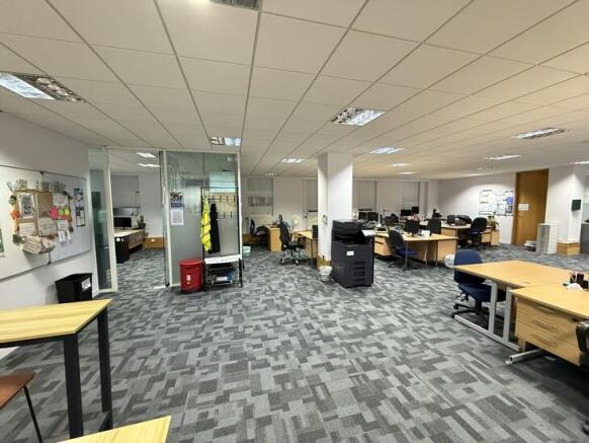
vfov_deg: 85.7
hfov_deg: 102.0
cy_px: 222
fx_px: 238
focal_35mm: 14
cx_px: 294
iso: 500
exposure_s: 1/50
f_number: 2.2
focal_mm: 2.22
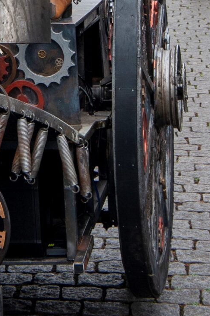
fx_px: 1376
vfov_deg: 12.8
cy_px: -68
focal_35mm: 157
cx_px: -24
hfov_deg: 8.7
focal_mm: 45
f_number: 9
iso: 320
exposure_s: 1/320
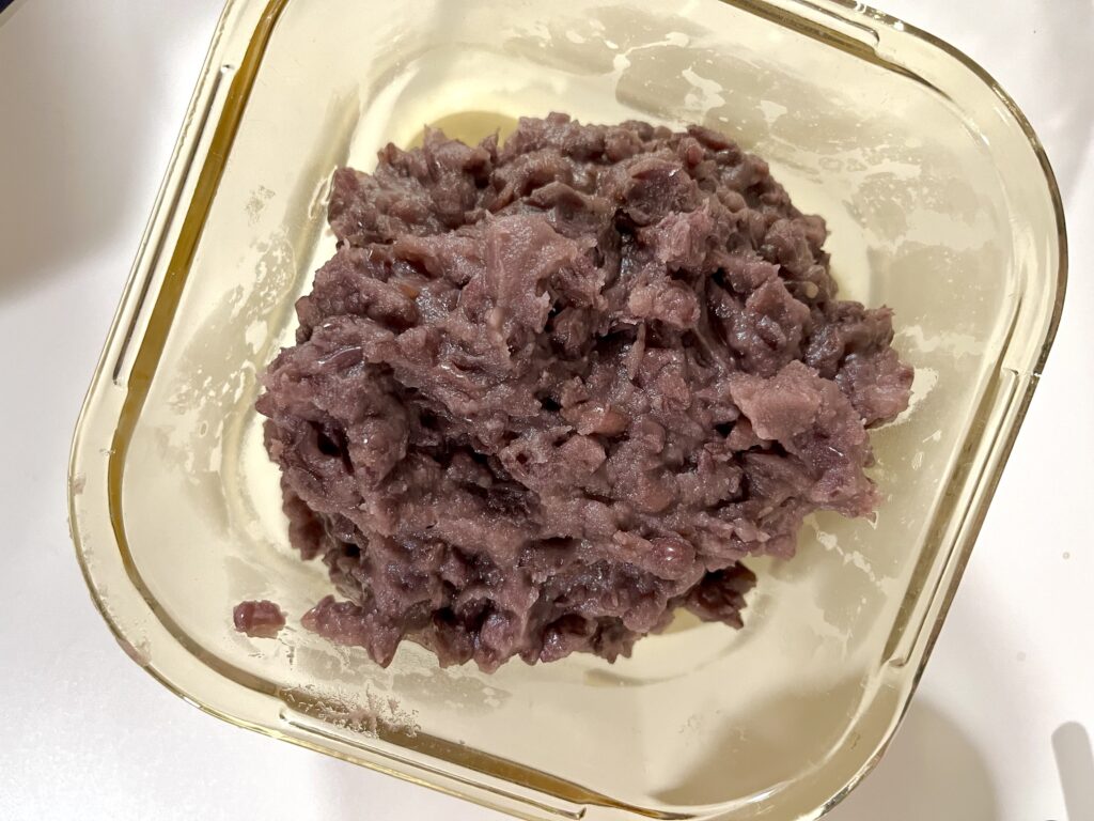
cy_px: 410
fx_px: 822
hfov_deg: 67.3
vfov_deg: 53.1
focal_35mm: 26
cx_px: 547
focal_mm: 5.1
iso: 400
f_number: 1.6
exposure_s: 1/60
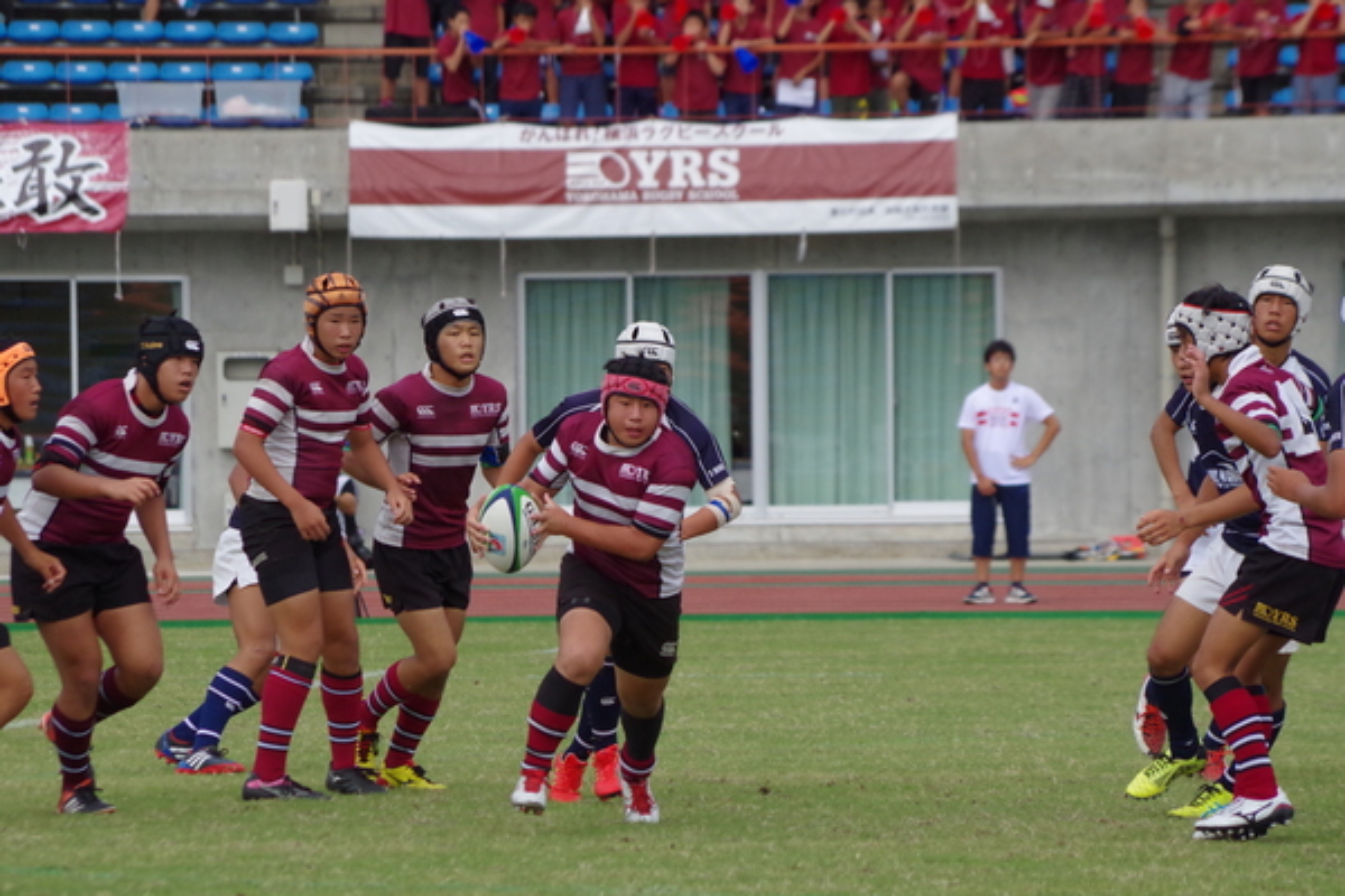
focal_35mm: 345
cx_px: 672
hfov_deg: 6.0
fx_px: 12889
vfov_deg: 4.0
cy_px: 448
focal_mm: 230
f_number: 8
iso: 1600
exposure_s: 1/2500
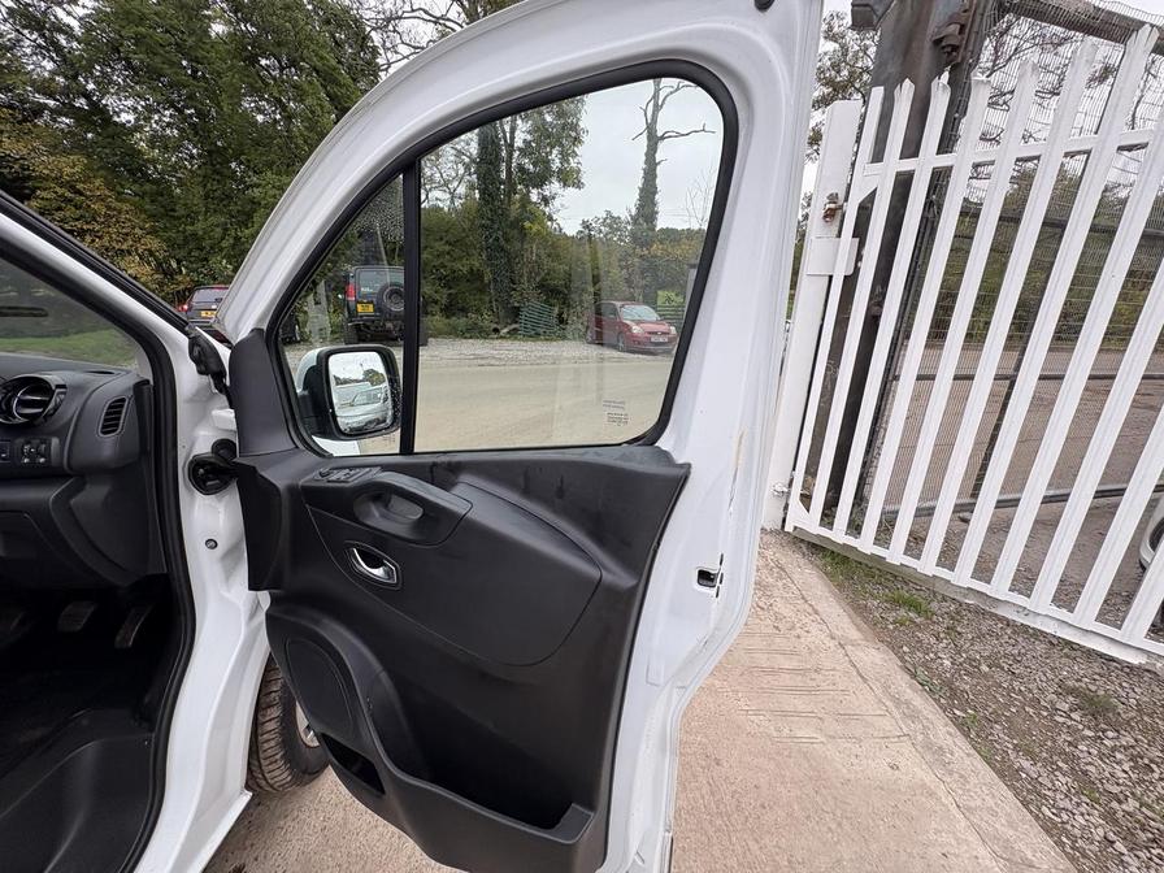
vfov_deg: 85.7
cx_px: 582
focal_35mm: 14
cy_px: 436
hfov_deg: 102.1
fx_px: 471
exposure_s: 1/117
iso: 40
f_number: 2.2
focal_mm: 2.22
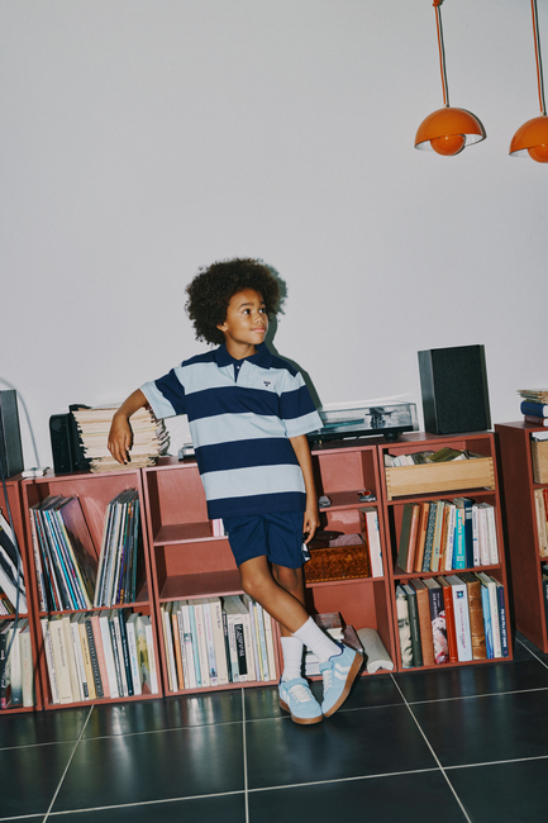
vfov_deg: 46.4
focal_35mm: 42
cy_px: 412
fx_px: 959
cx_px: 274
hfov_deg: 31.9
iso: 160
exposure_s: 1/200
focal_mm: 42
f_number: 4
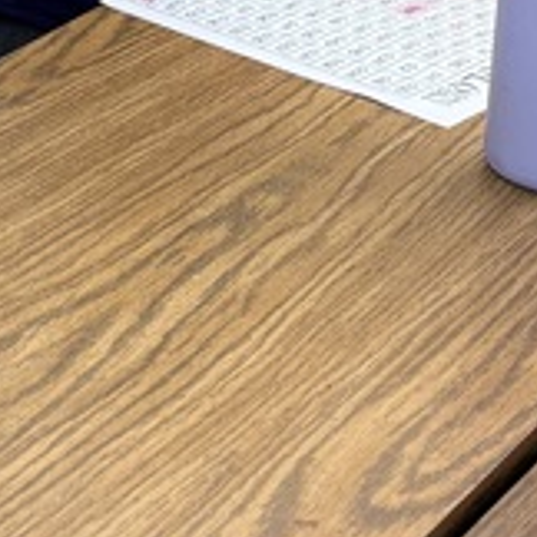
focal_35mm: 134
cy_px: 3
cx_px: -17
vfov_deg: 12.9
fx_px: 2352
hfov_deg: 12.8
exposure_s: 1/120
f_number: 1.78
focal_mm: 6.76
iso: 160
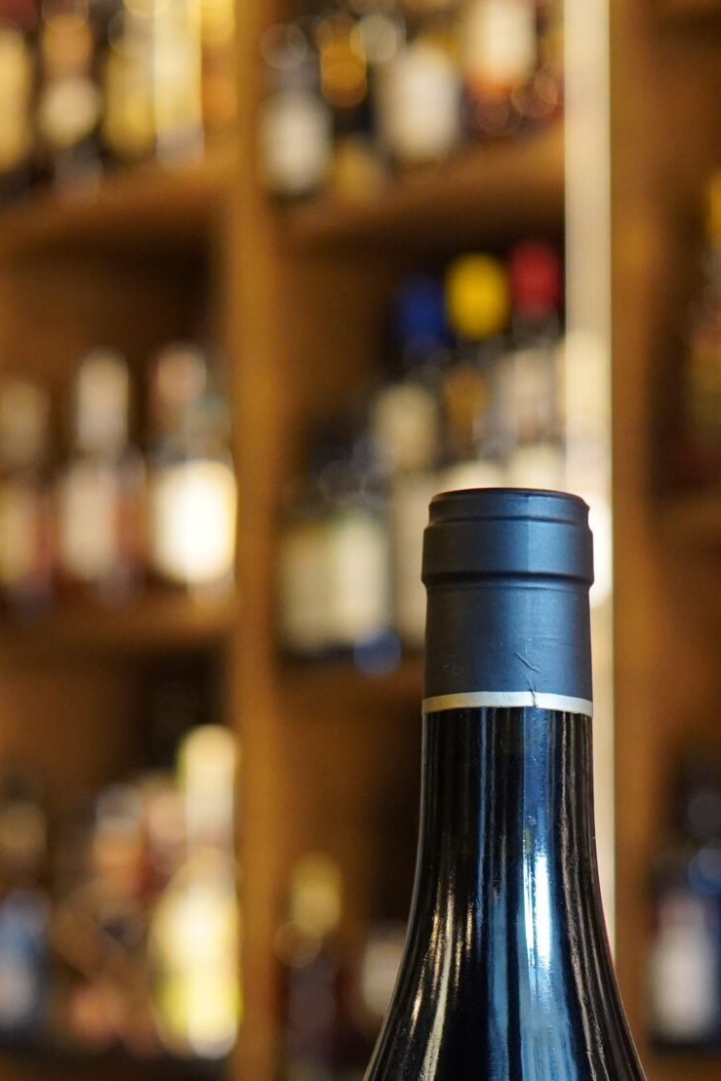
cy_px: 1136
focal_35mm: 104
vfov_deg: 19.0
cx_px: 509
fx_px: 3123
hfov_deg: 13.1
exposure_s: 1/160
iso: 1600
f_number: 2.8
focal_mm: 30
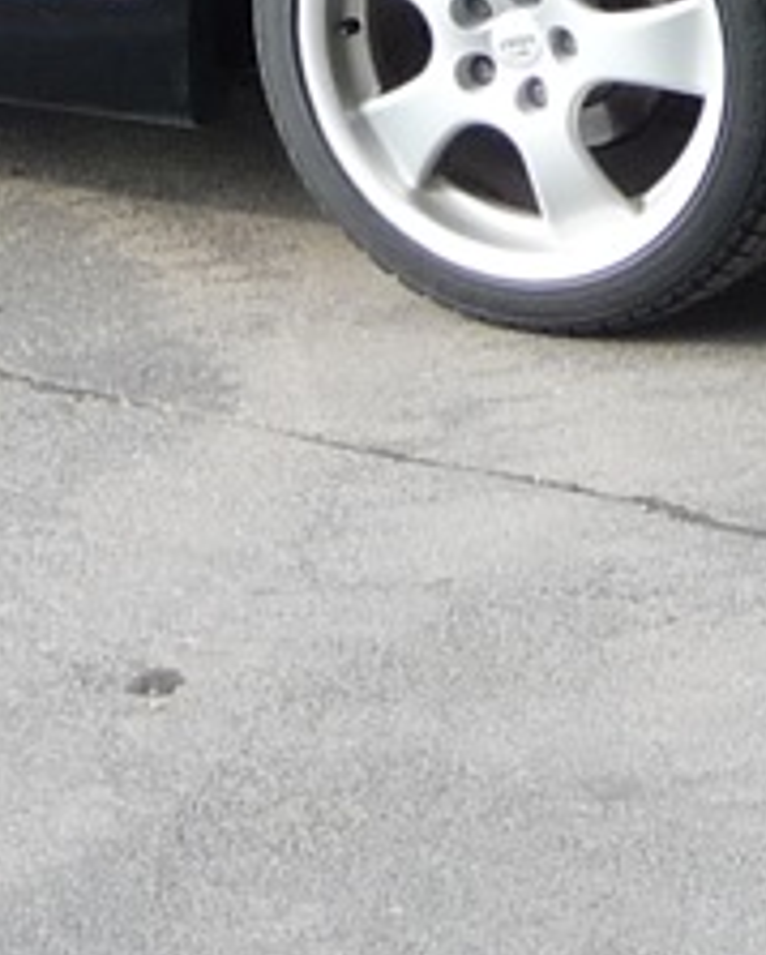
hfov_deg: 5.1
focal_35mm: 302
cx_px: 64
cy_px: -719
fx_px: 8541
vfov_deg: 6.3
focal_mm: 8
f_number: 4.2
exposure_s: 1/125
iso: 100
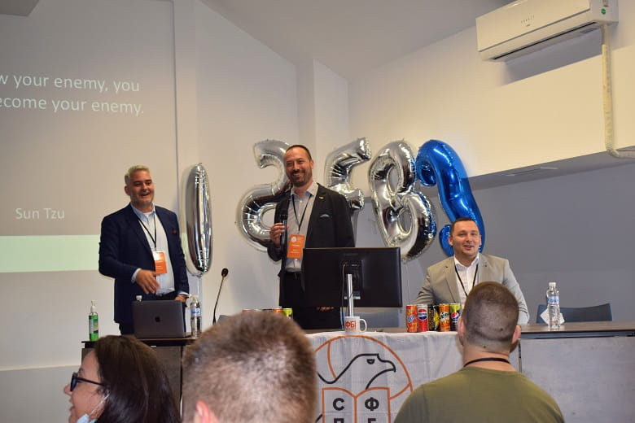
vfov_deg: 26.5
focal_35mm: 51
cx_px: 318
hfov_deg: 38.9
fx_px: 900
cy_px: 212
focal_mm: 34
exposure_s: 1/100
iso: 800
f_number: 4.5
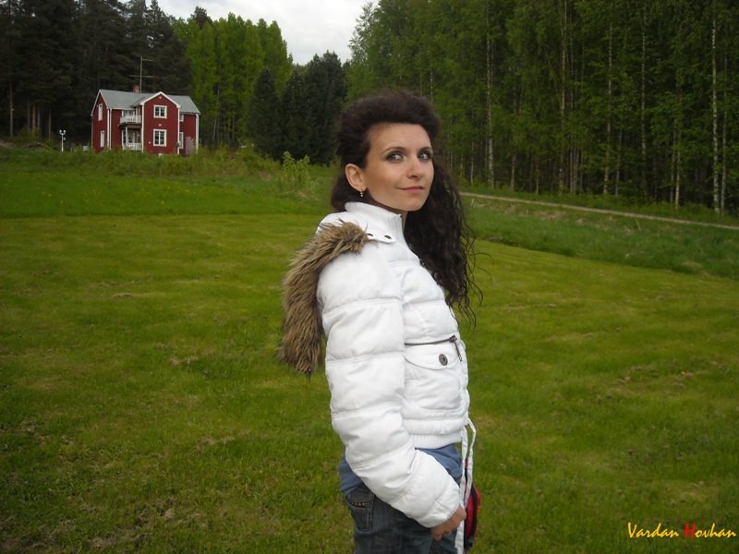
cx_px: 370
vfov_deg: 40.7
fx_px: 747
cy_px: 277
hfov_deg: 52.6
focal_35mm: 35
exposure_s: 1/250
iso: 67
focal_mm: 5.7
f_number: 2.8
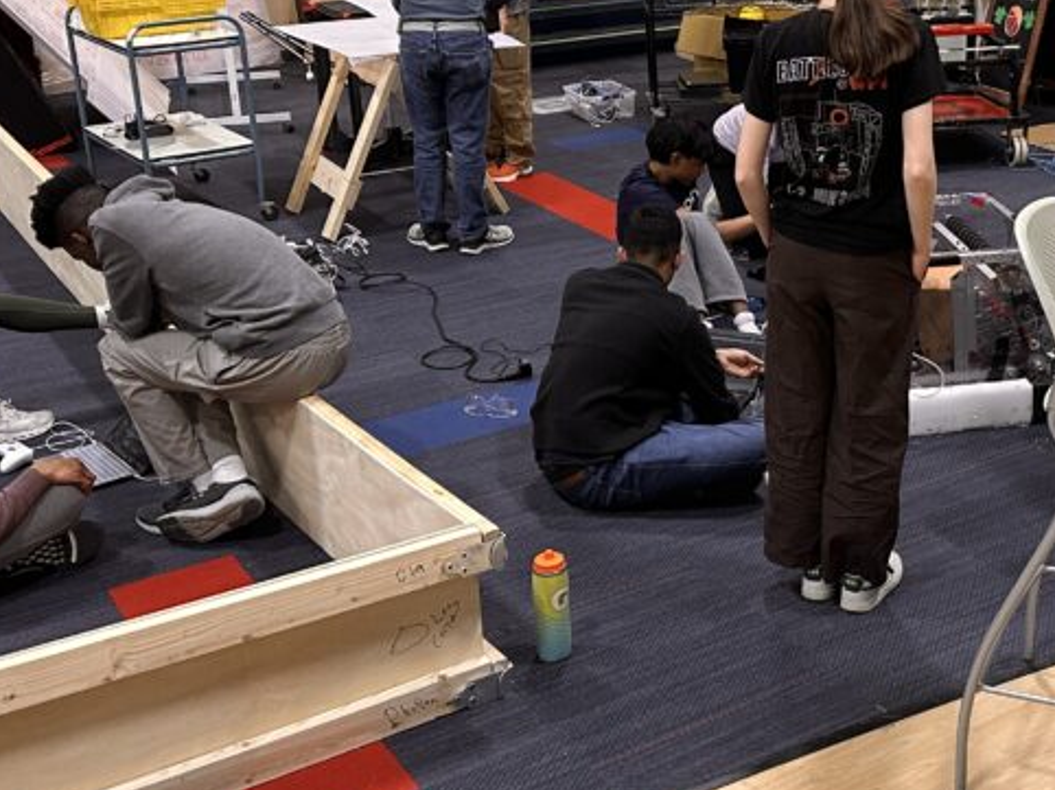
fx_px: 1554
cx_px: 816
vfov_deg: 28.4
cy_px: 298
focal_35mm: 51
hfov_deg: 36.5
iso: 320
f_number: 1.78
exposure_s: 1/60
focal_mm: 6.86
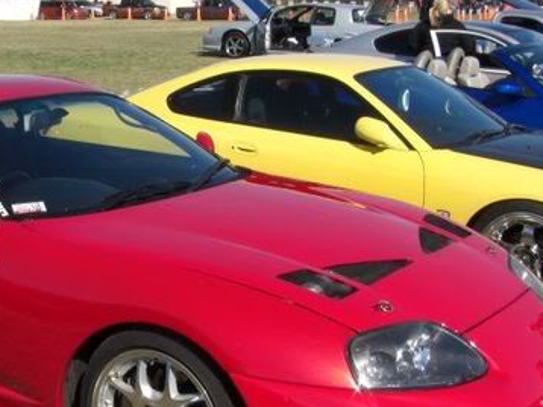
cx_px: 89
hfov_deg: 27.8
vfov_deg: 21.5
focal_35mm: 68
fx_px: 1066
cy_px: 263
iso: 64
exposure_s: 1/400
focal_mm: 6.3
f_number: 4.6
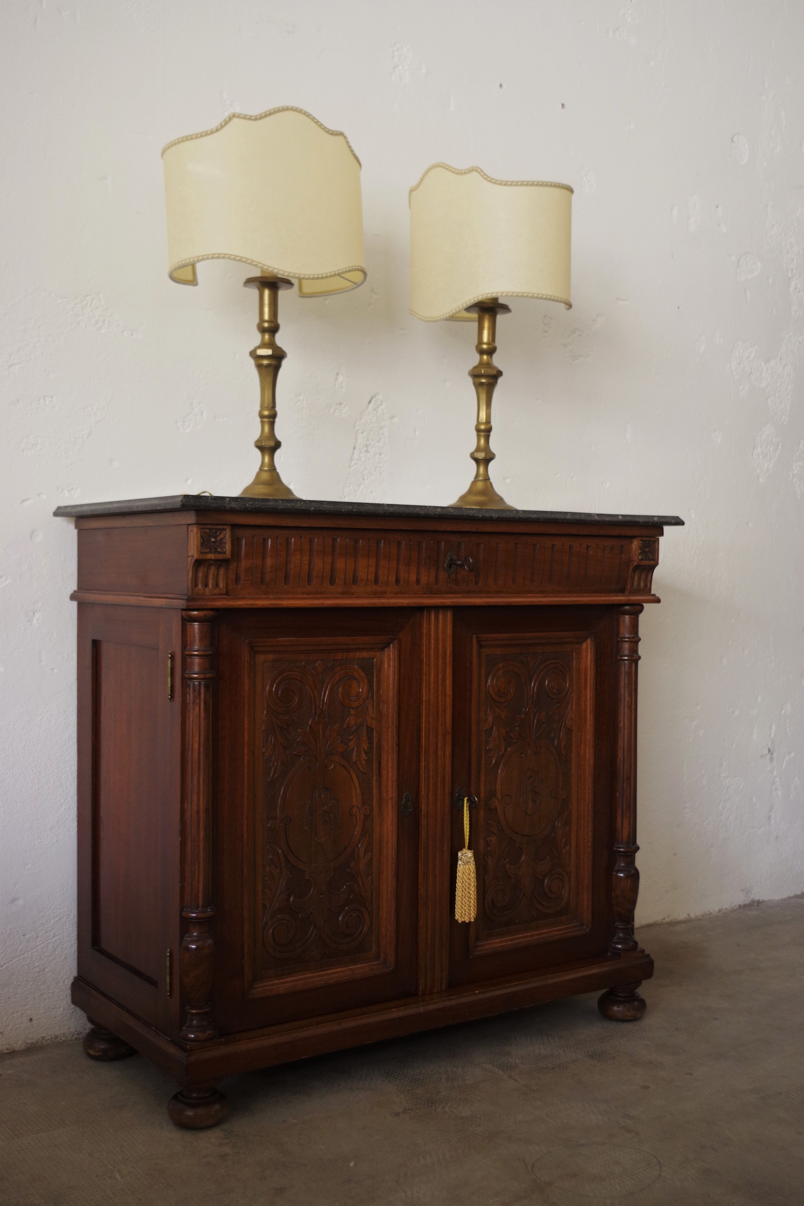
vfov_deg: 49.6
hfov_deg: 34.2
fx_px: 1306
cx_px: 402
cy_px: 603
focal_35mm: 39
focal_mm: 26.25
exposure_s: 1/60
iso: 800
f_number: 4
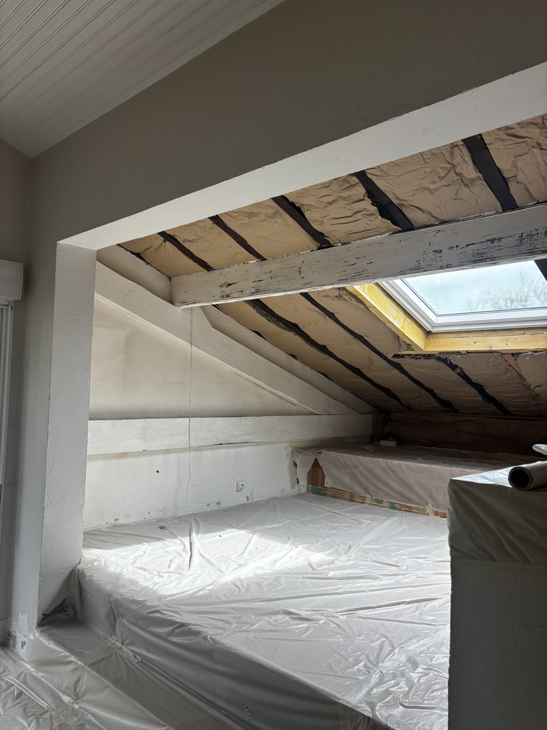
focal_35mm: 26
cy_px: 365
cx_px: 274
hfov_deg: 53.1
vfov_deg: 67.3
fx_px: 548
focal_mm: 5.96
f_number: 1.6
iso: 50
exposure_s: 1/207
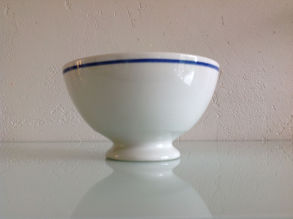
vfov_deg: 40.6
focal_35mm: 35
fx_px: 296
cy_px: 110
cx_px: 146
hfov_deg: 52.7
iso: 50
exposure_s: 1/30
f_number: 2.4
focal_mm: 4.28
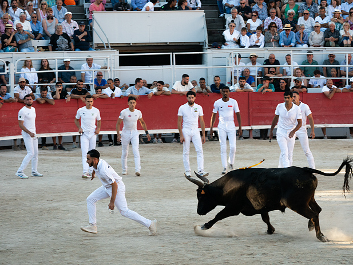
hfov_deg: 10.4
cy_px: 132
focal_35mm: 191
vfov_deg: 7.8
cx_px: 185
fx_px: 1948
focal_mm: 175
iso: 1000
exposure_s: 1/500
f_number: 9
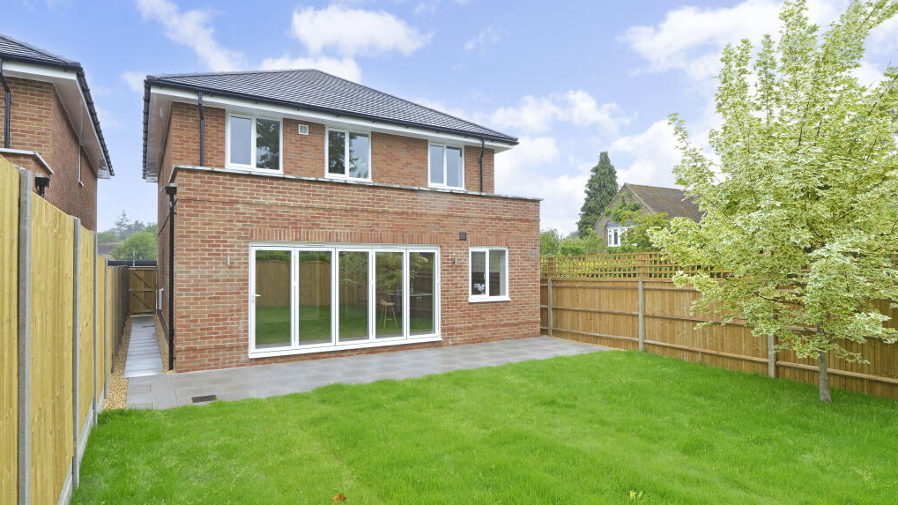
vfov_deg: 55.8
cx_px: 448
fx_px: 476
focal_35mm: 20
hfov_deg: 86.6
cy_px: 268
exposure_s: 1/30
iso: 400
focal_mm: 19
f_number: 14
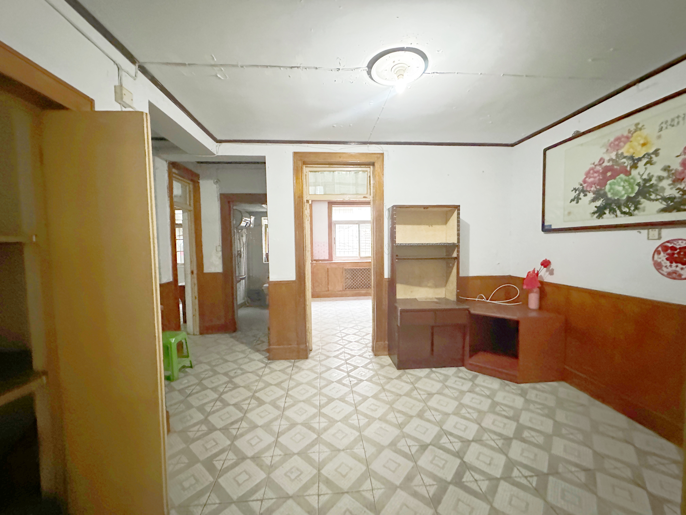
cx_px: 343
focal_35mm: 14
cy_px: 258
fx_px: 277
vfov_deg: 85.7
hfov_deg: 102.1
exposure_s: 1/34
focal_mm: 2.22
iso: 1000
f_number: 2.2
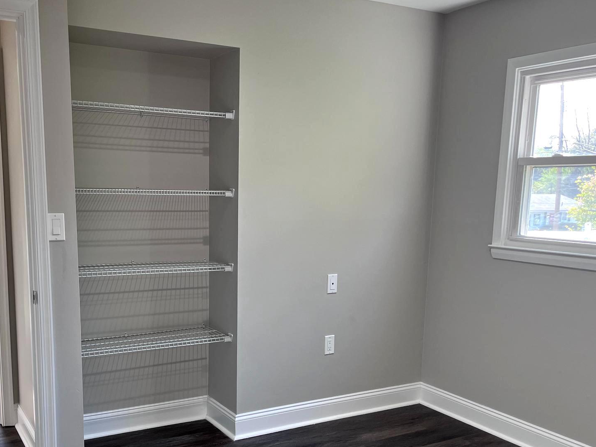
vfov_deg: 38.2
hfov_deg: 49.9
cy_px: 304
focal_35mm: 37
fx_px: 637
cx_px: 249
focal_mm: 5.1
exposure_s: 1/120
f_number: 1.6
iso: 64
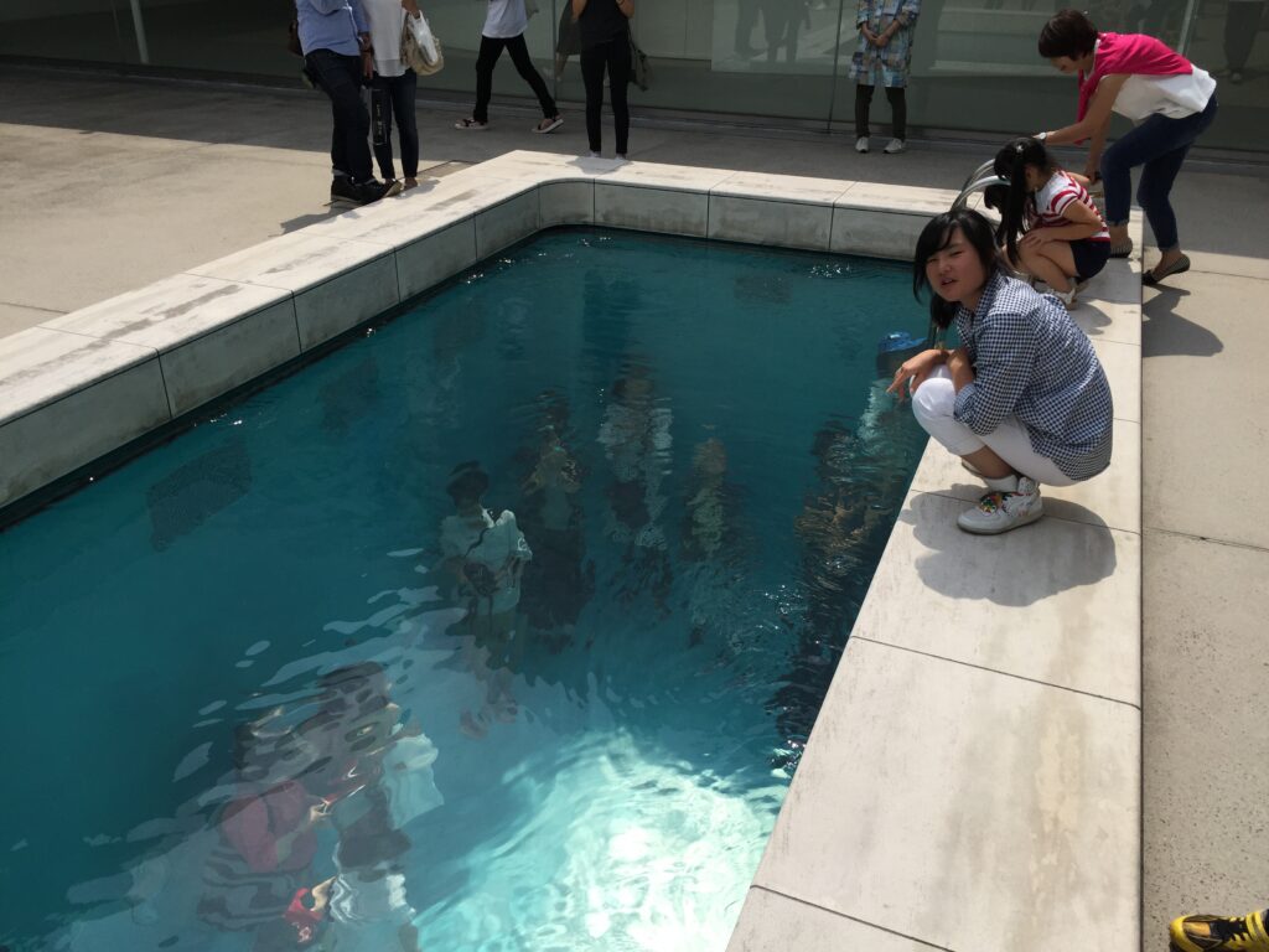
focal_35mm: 29
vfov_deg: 48.2
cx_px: 634
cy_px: 476
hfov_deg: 61.7
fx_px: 1063
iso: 32
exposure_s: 1/3968
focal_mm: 4.15
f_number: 2.2
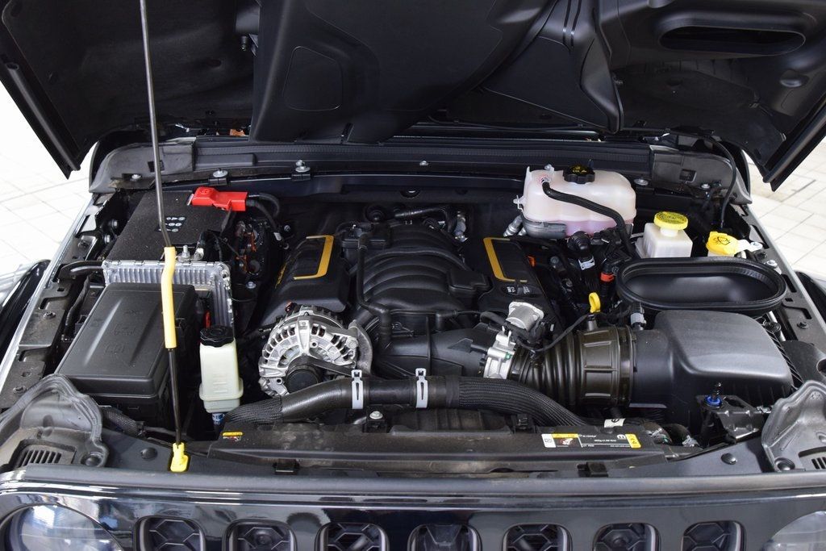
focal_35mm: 36
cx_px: 413
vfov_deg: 36.9
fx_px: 826
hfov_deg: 53.1
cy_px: 276
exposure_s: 1/15
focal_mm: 24
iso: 1600
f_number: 6.3
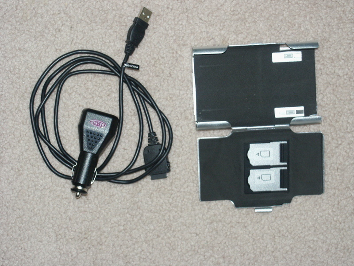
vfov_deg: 14.1
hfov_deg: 18.7
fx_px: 1074
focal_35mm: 105
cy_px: 133
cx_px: 177
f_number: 3.5
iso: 200
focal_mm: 26.04
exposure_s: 1/30
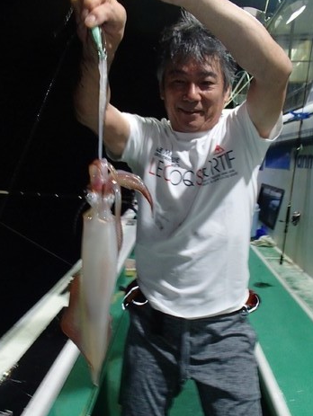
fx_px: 349
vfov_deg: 61.6
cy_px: 208
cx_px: 153
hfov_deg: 48.3
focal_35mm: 29
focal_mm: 5
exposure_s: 1/30
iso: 400
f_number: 3.9
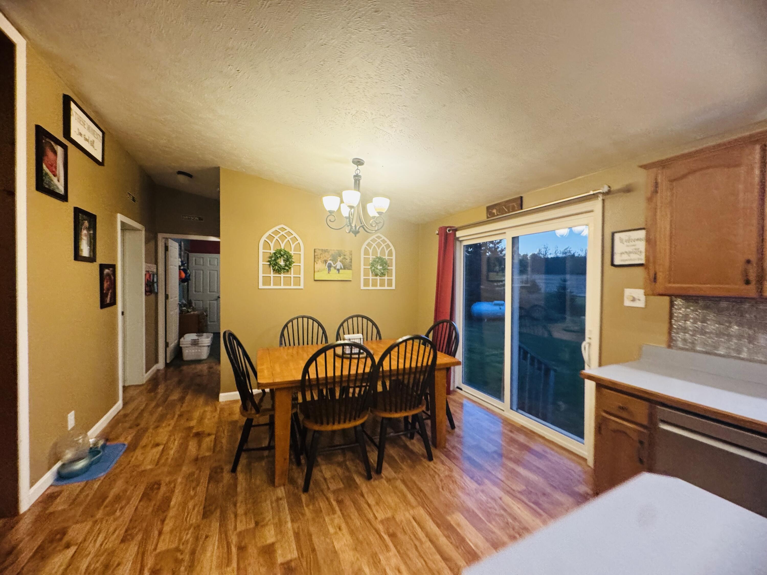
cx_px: 384
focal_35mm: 14
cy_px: 288
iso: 400
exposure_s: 1/60
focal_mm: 2.22
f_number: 2.2
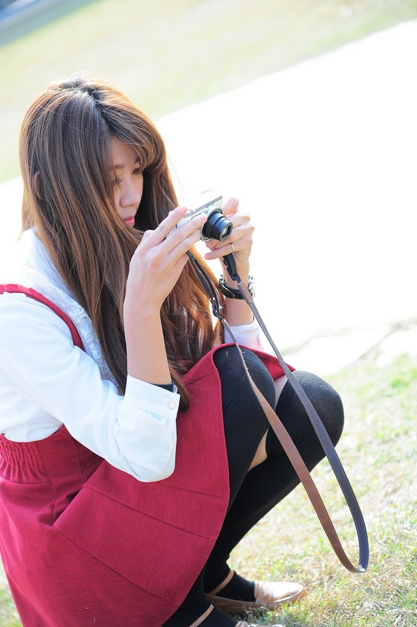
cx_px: 208
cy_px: 314
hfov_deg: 13.7
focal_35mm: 100
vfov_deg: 20.4
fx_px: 1740
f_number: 4
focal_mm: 100
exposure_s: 1/250
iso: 200
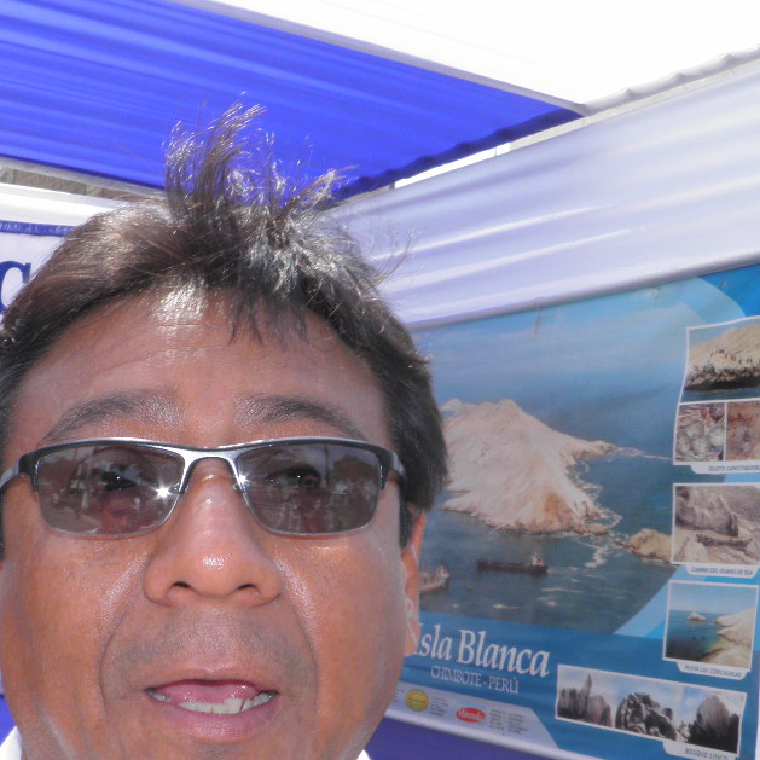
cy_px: 543
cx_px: 156
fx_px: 1341
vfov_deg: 31.2
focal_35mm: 54
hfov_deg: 30.9
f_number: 5.9
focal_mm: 5.5
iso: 50
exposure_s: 1/160
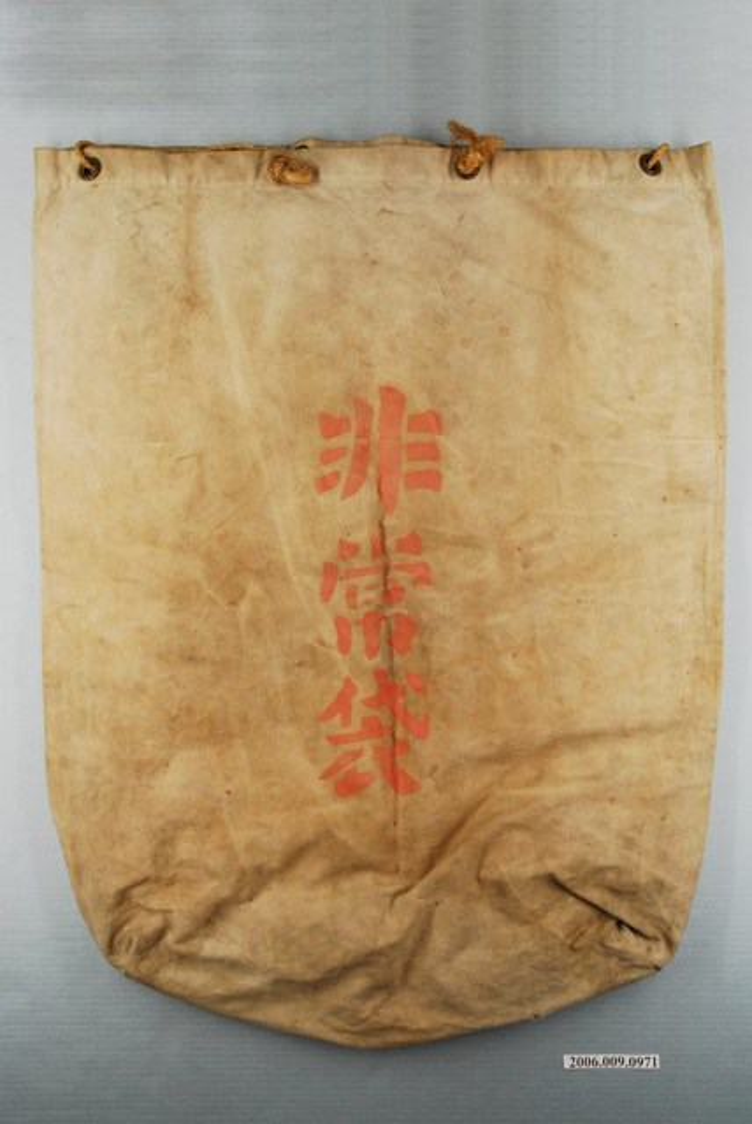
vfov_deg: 51.2
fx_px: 1172
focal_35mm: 38
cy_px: 562
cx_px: 376
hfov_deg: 35.6
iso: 320
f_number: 4.5
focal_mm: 25
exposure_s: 1/40
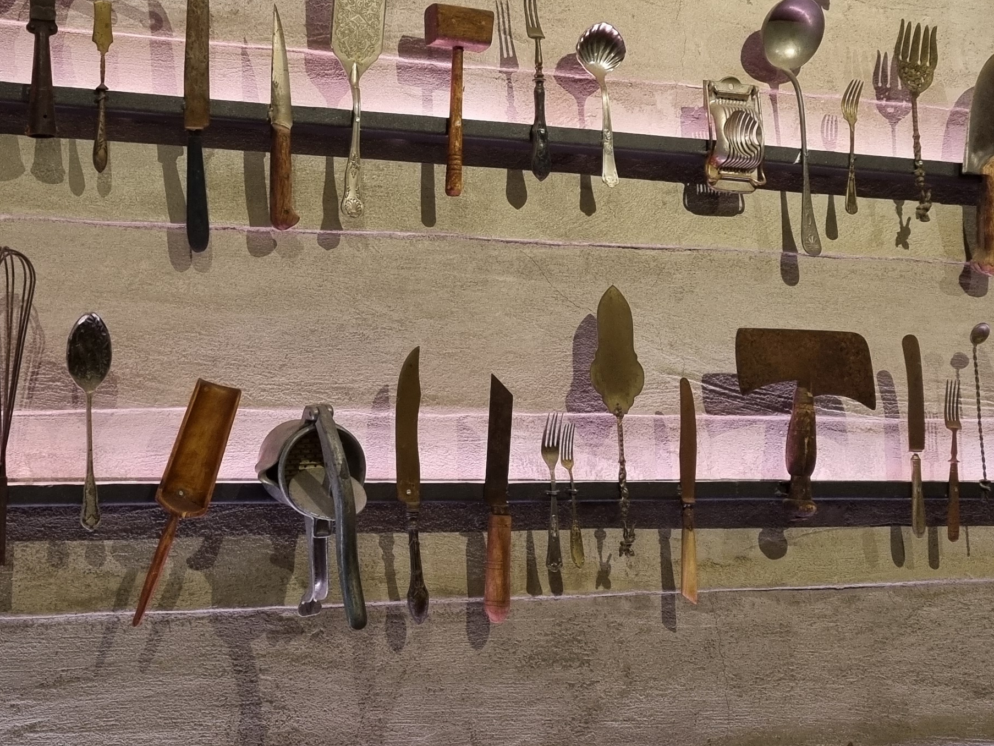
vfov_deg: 25.2
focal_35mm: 58
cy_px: 290
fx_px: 1666
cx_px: 244
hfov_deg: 32.6
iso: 400
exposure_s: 1/48
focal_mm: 5.4
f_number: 1.8
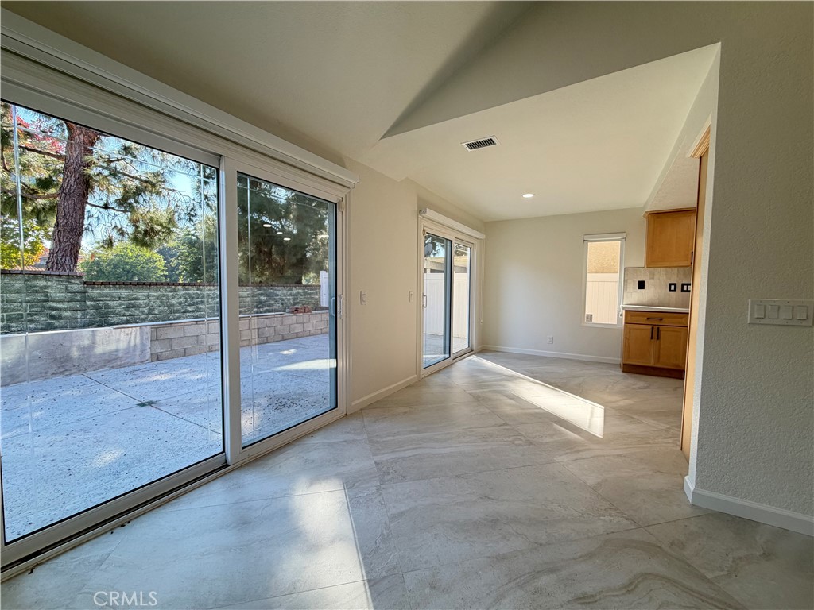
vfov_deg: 85.7
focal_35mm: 14
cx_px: 407
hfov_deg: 102.1
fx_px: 329
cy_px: 305
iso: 100
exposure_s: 1/120
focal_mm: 2.22
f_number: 2.2
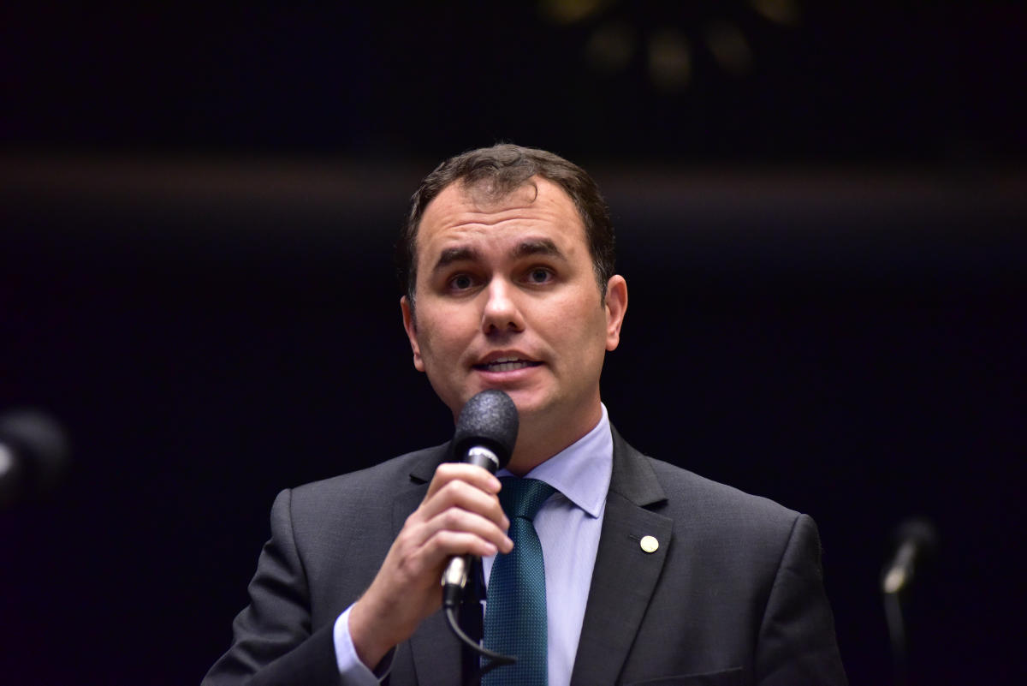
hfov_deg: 10.3
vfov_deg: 6.9
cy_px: 343
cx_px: 514
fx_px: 5707
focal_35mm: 200
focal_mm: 200
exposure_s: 1/160
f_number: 2.8
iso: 5000
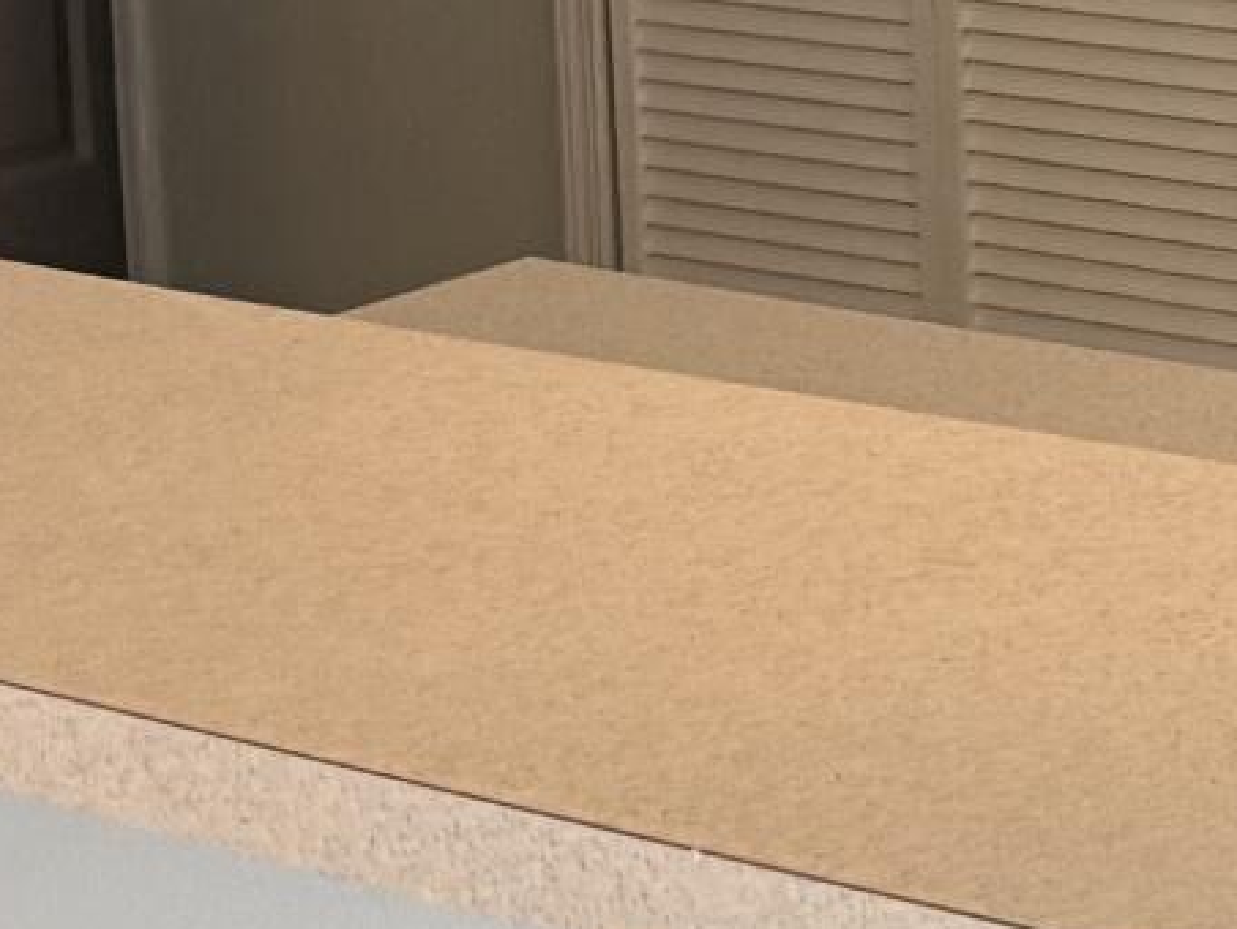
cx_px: 2231
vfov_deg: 8.9
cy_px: -732
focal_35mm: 159
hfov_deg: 11.5
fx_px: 5683
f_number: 1.78
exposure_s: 1/109
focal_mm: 6.76
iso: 200
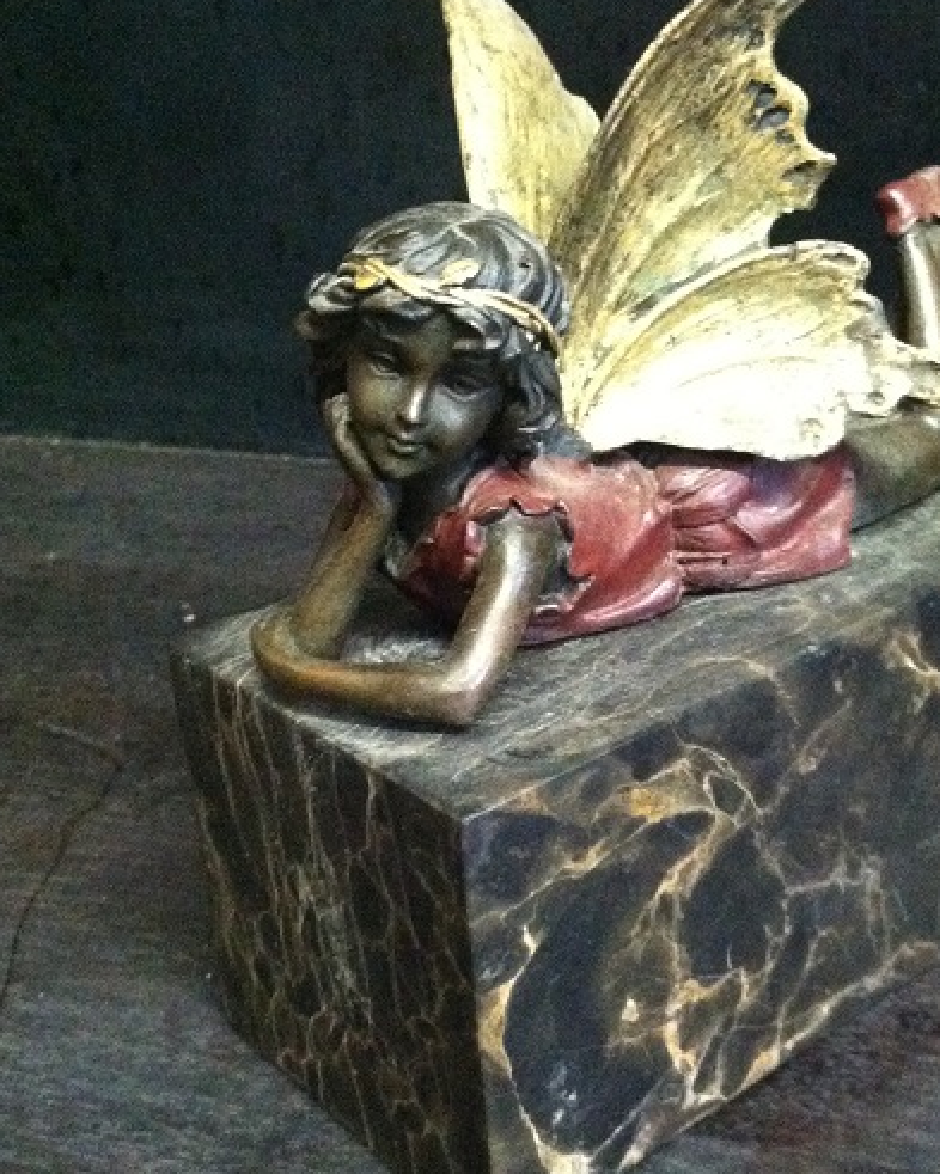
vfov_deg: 34.7
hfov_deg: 28.0
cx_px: 618
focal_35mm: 54
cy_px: 617
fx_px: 1877
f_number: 2.8
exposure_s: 1/17
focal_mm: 3.85
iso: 1000
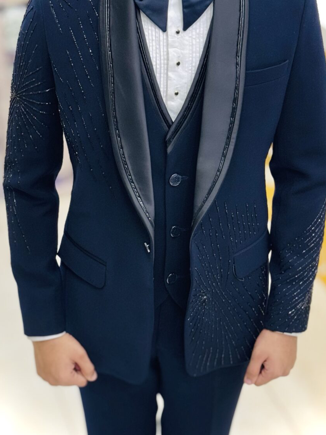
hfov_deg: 26.1
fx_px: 703
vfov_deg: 34.3
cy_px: 203
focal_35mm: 56
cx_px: 170
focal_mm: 6.76
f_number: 1.78
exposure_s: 1/100
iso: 80
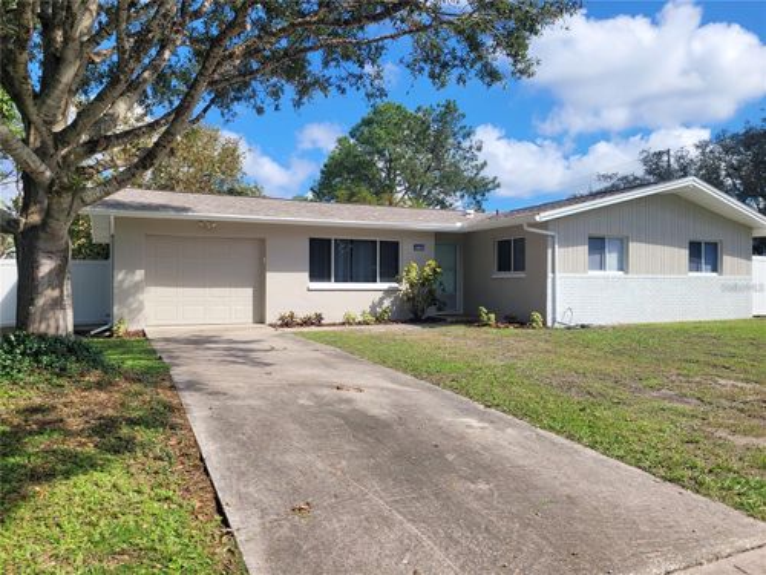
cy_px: 288
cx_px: 383
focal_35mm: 26
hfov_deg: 67.3
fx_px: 575
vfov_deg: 53.1
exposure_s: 1/2222
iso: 40
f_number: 1.8
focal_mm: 5.4
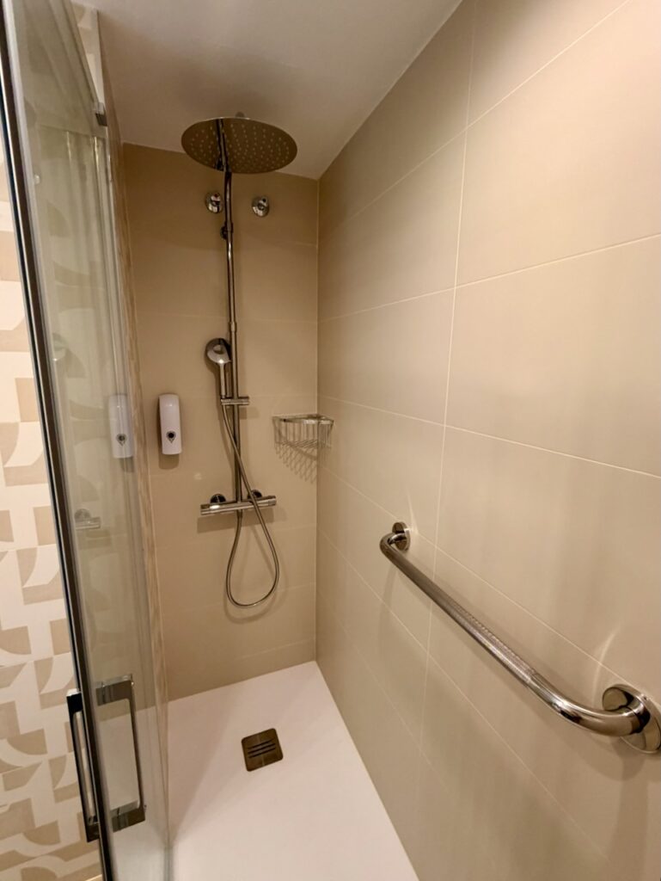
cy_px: 440
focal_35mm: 14
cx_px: 330
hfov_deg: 85.7
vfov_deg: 102.0
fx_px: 356
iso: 160
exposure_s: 1/50
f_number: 2.2
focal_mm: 2.22
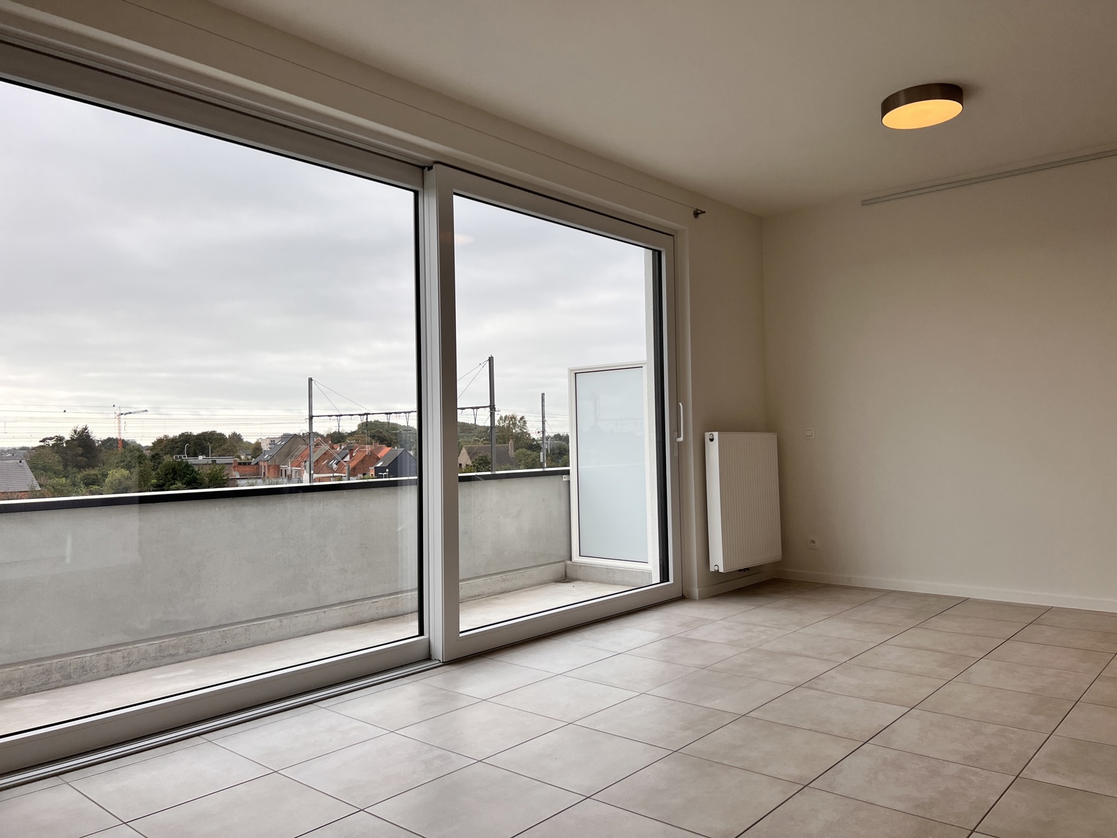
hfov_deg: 67.3
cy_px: 419
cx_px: 558
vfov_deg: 53.1
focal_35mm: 26
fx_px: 839
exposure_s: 1/1431
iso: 50
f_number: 1.5
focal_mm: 5.7
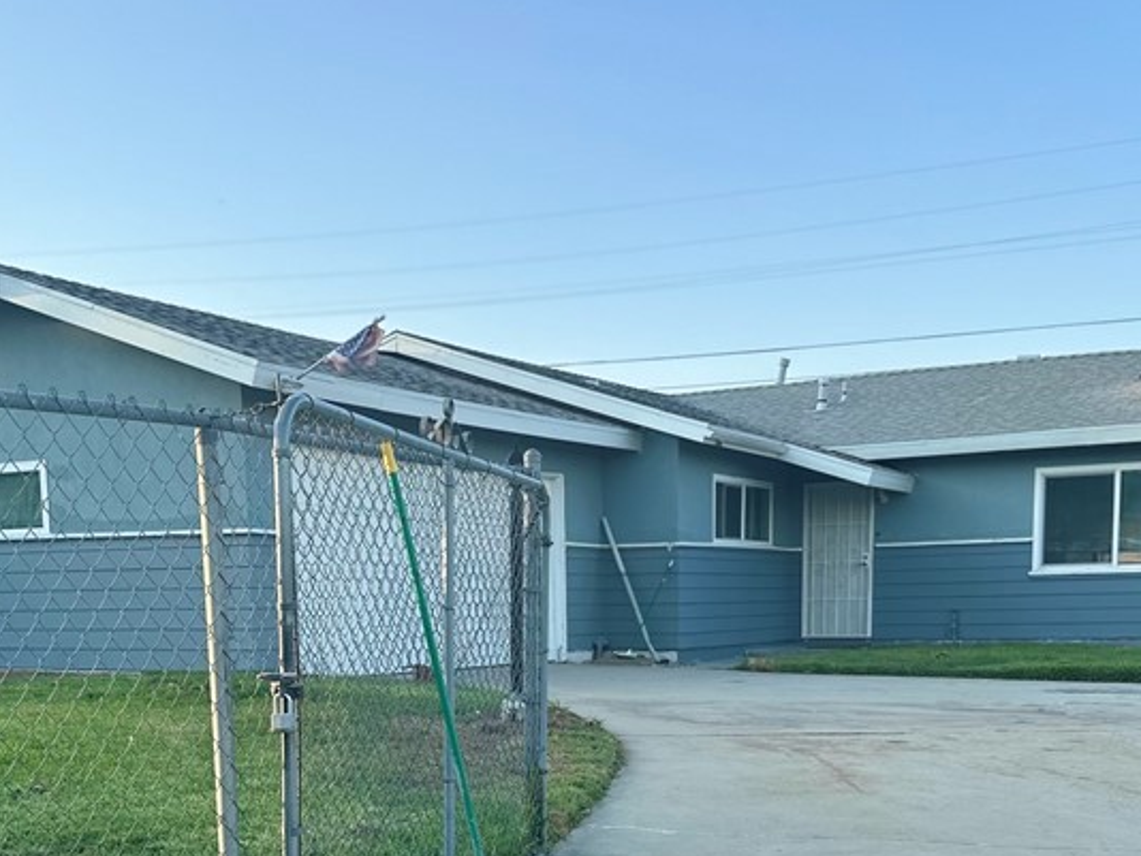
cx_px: 560
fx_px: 1517
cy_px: 766
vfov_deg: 30.2
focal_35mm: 46
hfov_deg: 41.2
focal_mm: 6.86
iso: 80
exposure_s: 1/1095
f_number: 1.78
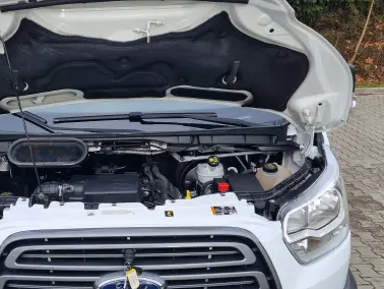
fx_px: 488
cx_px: 112
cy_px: 174
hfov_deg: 42.0
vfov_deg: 32.8
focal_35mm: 44
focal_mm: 5.4
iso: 50
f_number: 1.8
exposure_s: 1/447
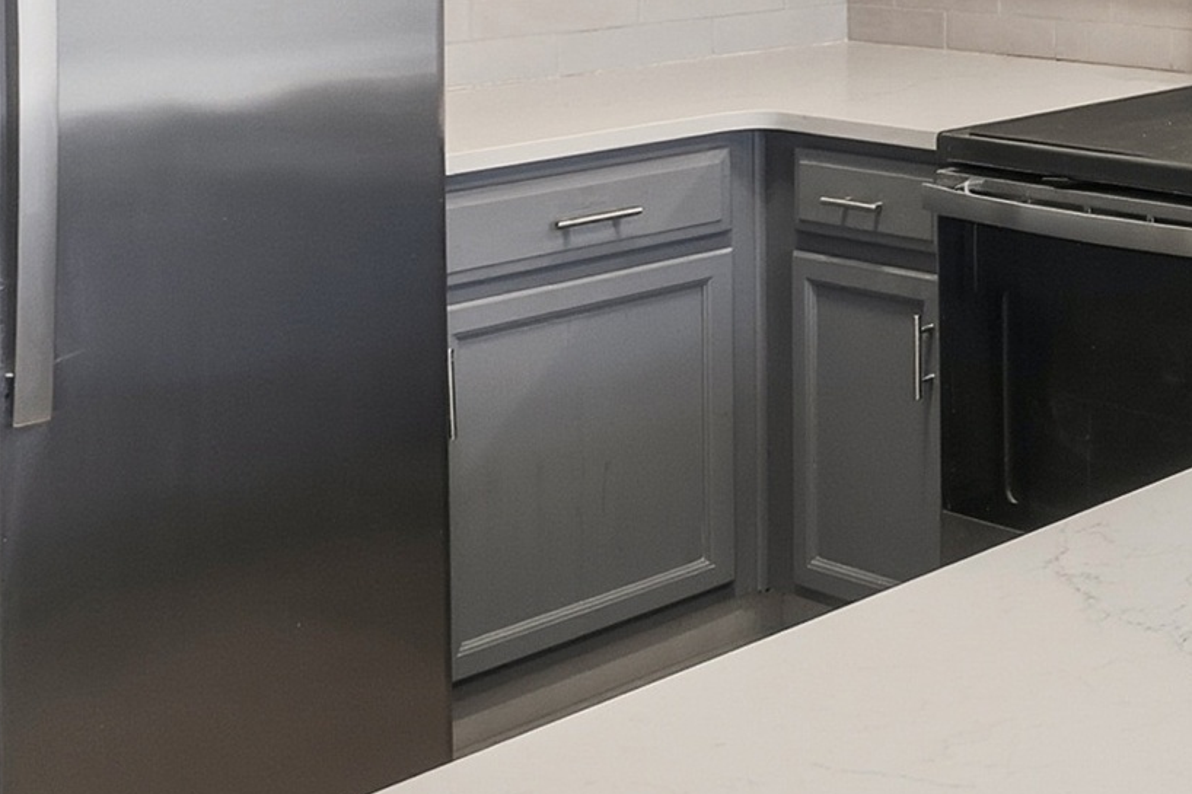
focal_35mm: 55
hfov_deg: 28.0
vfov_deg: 22.7
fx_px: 1821
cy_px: -153
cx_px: 1658
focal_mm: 10
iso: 400
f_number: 9
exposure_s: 1/75
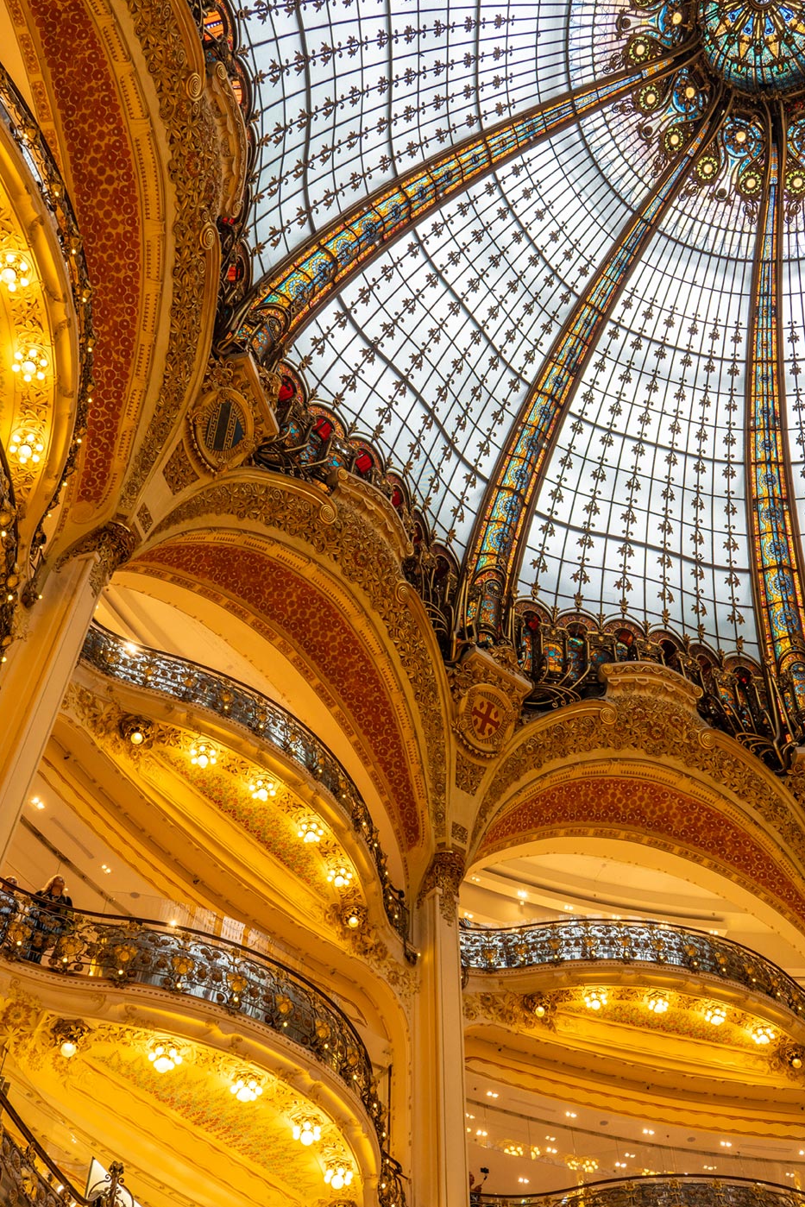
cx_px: 393
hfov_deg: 37.8
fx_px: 1175
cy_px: 619
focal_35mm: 35
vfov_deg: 54.4
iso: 250
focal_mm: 22.7
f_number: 5.6
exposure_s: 1/80
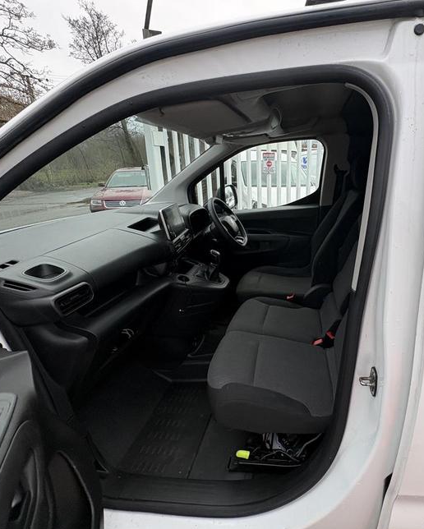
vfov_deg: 83.2
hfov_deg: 69.2
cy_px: 262
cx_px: 277
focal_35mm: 19
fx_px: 298
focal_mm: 2.22
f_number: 2.2
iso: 50
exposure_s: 1/158
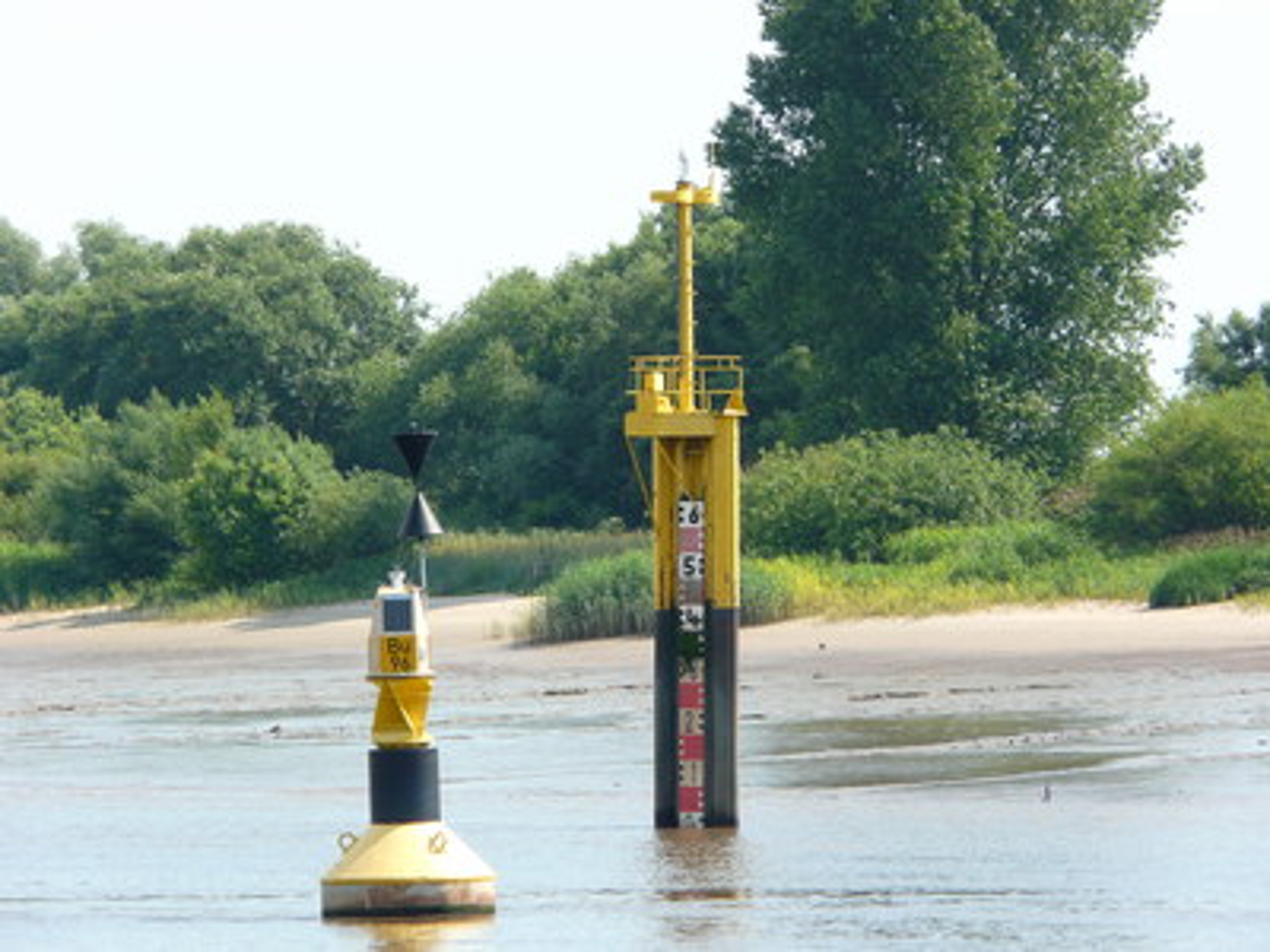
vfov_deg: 4.1
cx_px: 635
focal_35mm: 362
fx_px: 13281
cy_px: 476
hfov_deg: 5.5
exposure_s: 1/250
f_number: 5.6
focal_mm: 59.5
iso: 100
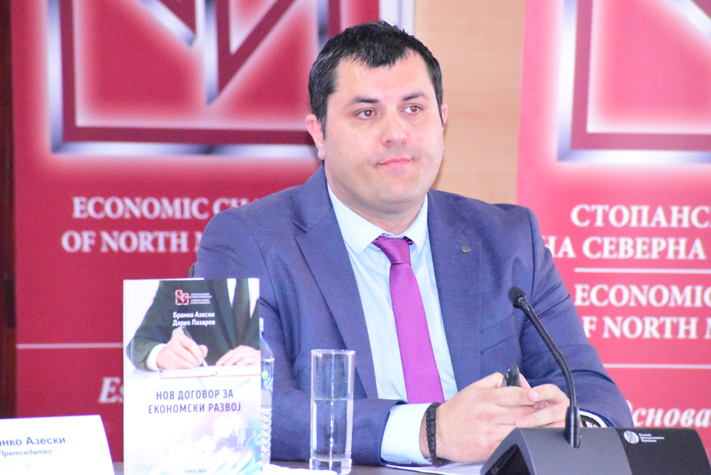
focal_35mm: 315
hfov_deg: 6.5
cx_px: 356
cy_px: 238
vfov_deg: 4.4
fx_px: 6222
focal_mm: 210
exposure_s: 1/200
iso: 16000
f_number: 8
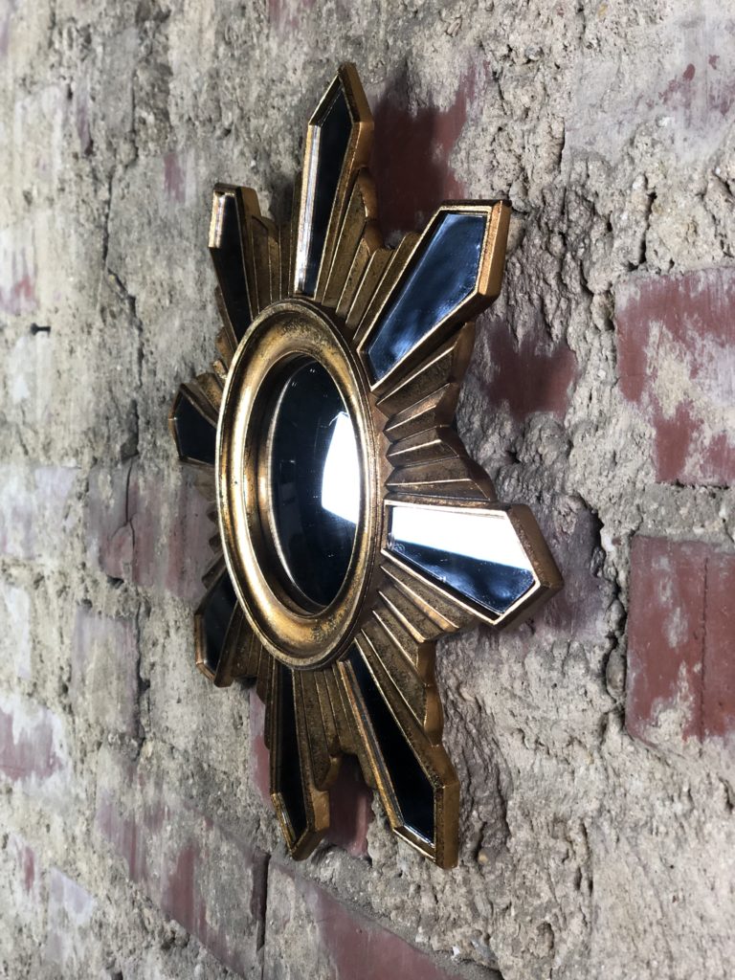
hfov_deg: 28.0
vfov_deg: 36.8
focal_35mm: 52
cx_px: 368
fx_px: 1472
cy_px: 490
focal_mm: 6
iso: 100
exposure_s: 1/50
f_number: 2.4
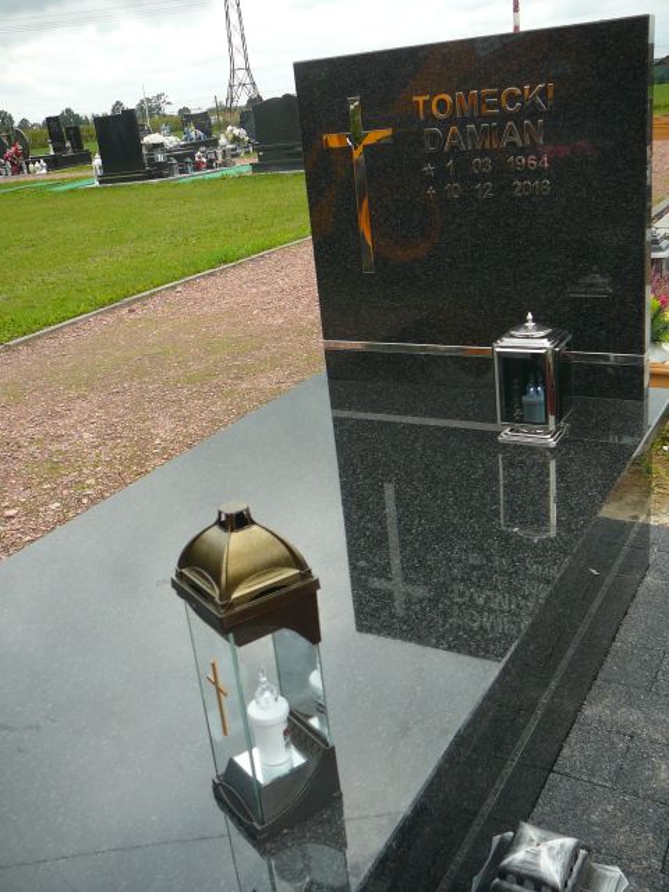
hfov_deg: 40.7
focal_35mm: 35
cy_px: 446
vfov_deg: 52.6
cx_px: 334
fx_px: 902
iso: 80
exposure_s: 1/250
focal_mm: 5.2
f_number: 2.8
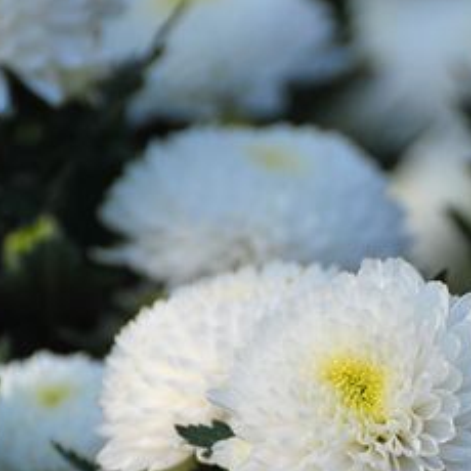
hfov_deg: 3.2
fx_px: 8342
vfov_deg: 3.2
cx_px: 314
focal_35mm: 542
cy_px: 428
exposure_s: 1/1000
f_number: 5.3
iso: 200
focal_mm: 195
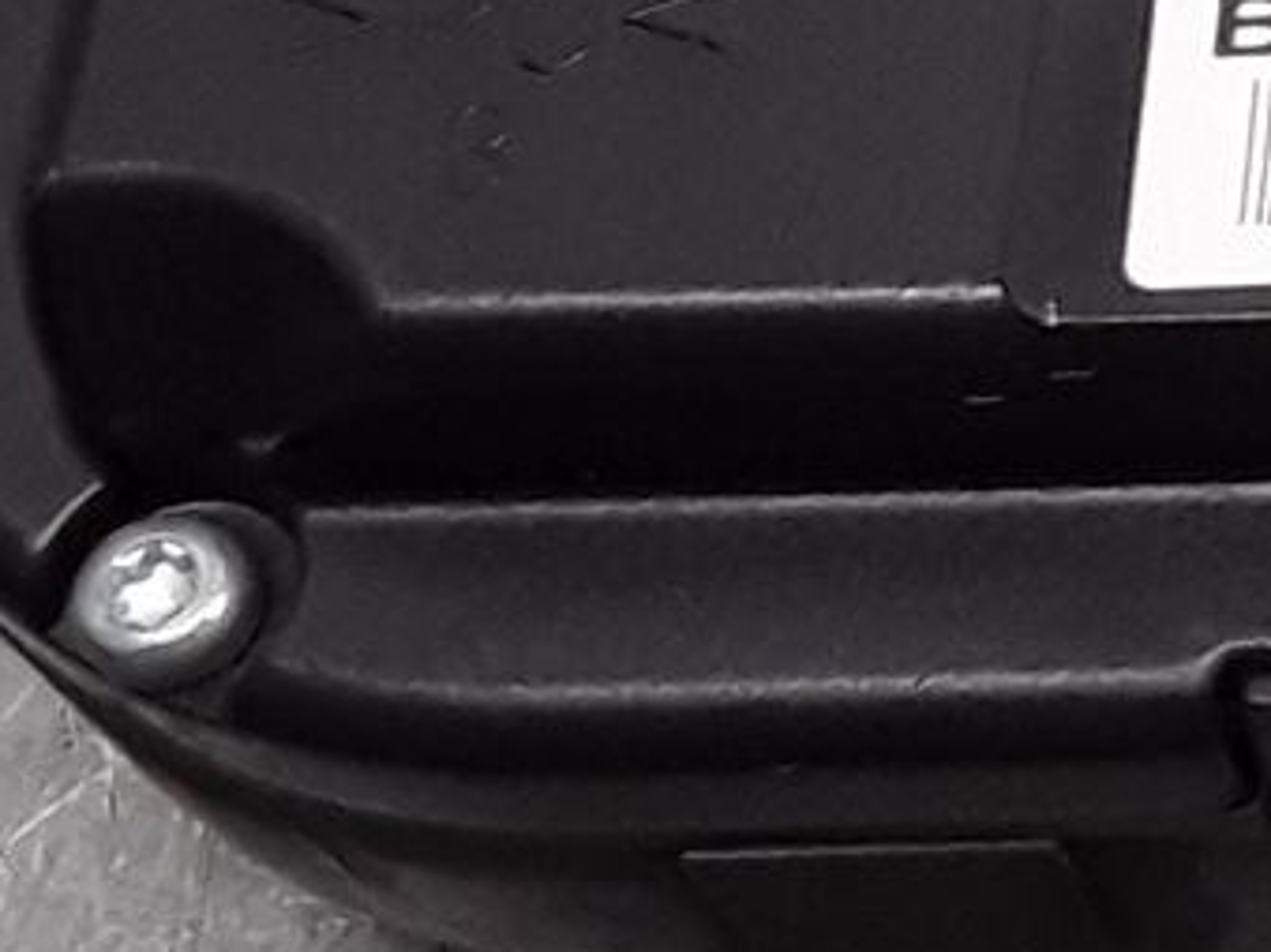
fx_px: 6203
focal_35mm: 169
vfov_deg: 8.7
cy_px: -199
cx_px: 3048
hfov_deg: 10.2
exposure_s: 1/122
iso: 100
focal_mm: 2.91
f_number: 1.9
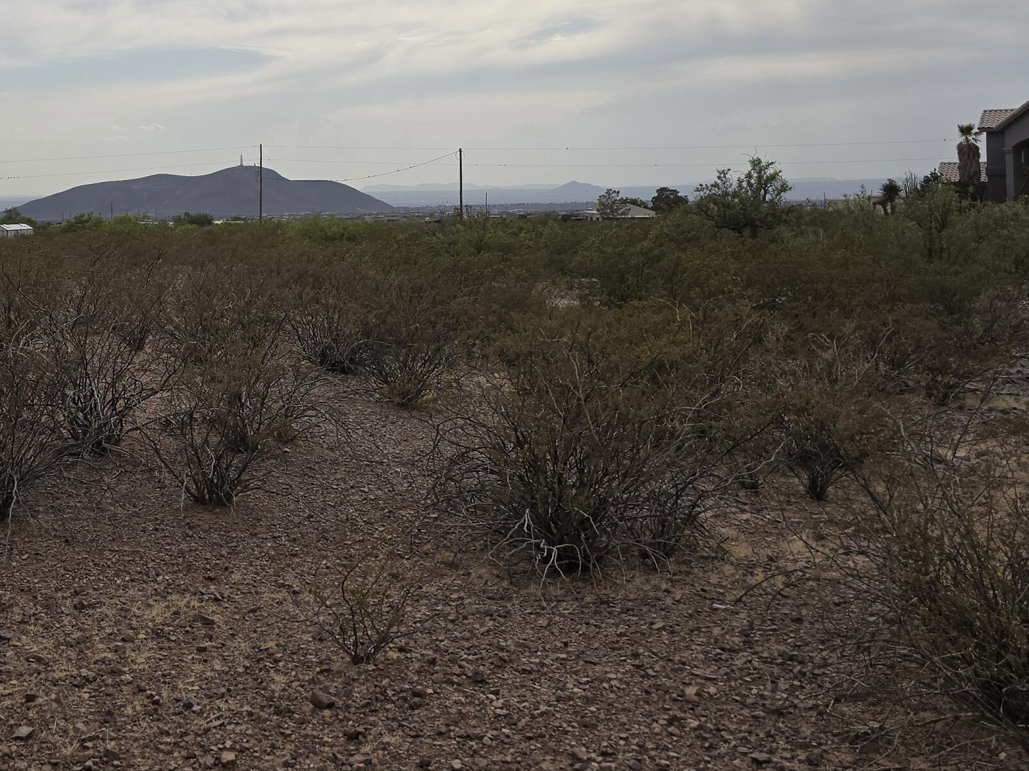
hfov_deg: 41.2
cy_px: 161
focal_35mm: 43
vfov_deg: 32.7
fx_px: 1278
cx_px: 152
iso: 12
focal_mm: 6.3
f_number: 1.7
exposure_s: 1/1606
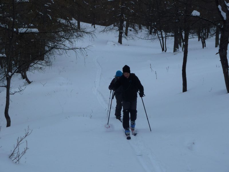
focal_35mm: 90
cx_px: 114
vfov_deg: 16.4
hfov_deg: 21.8
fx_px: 595
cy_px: 86
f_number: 4.3
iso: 80
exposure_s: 1/200
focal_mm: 14.7
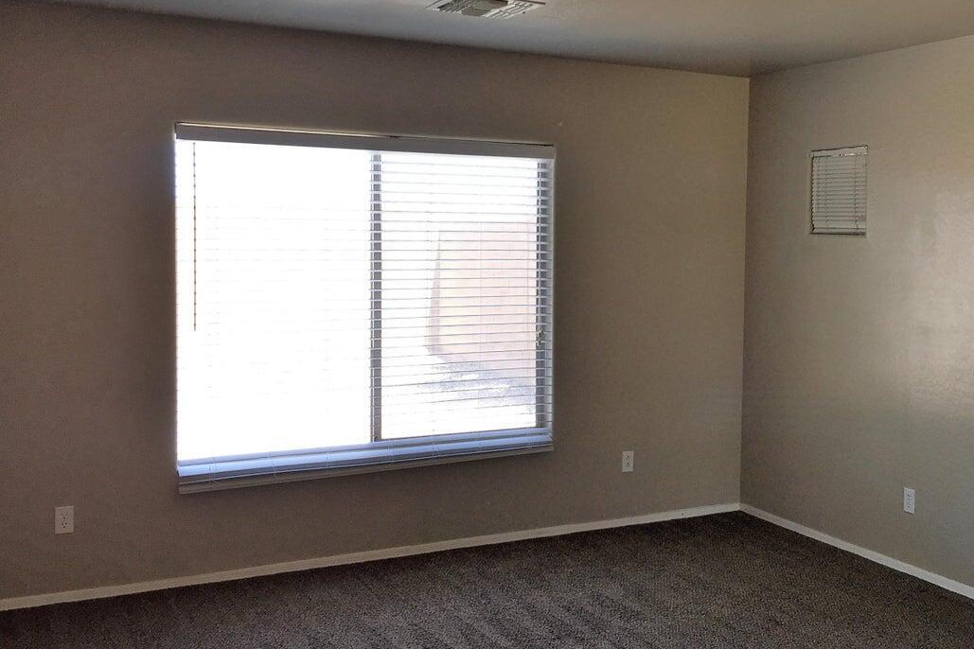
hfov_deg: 48.0
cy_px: 301
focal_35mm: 40
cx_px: 616
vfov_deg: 33.4
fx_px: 1082
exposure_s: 1/64
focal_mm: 4.15
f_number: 2.2
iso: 32
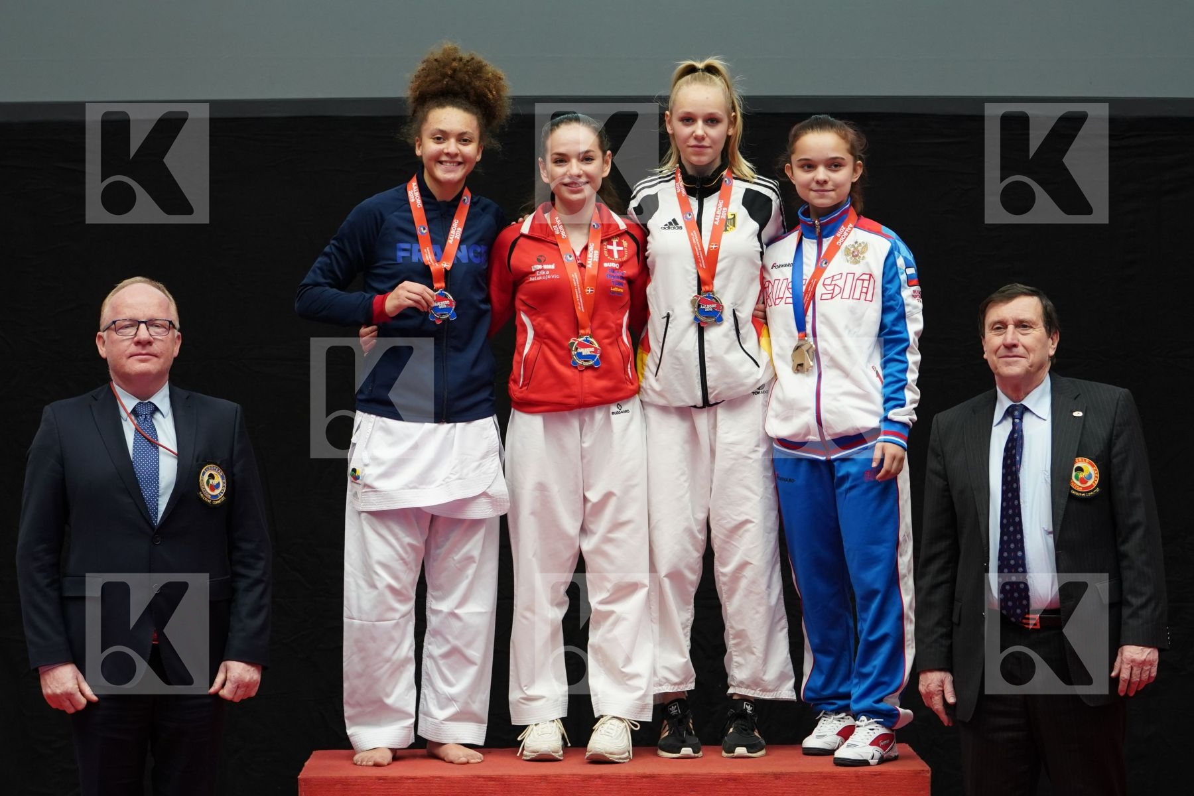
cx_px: 597
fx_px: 3482
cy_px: 398
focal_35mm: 105
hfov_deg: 19.5
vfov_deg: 13.0
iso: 1250
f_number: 2.8
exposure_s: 1/320
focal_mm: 70
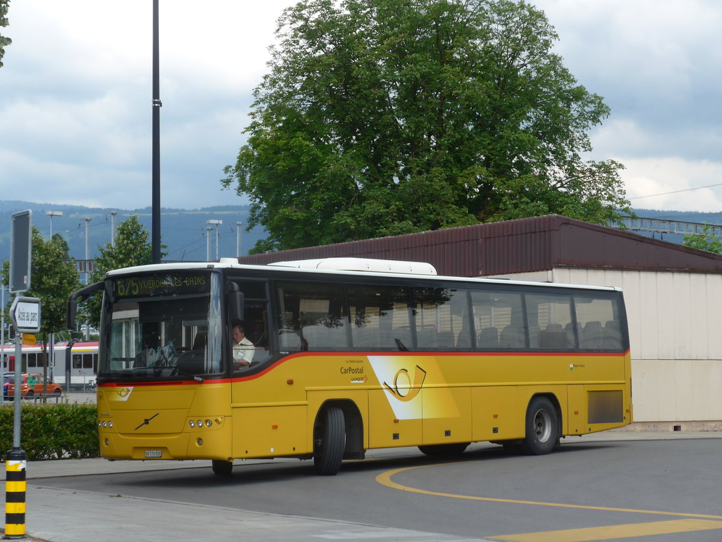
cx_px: 361
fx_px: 1877
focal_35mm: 90
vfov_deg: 16.4
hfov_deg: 21.8
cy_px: 271
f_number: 4.6
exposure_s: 1/320
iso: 80
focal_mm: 18
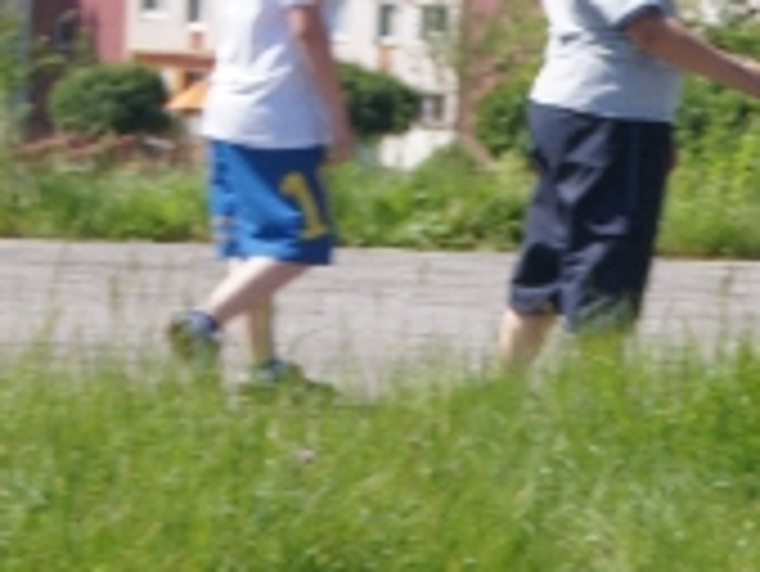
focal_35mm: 282
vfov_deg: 5.3
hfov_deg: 6.9
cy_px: 484
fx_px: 6189
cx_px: 1268
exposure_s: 1/160
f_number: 13
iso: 200
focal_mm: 55
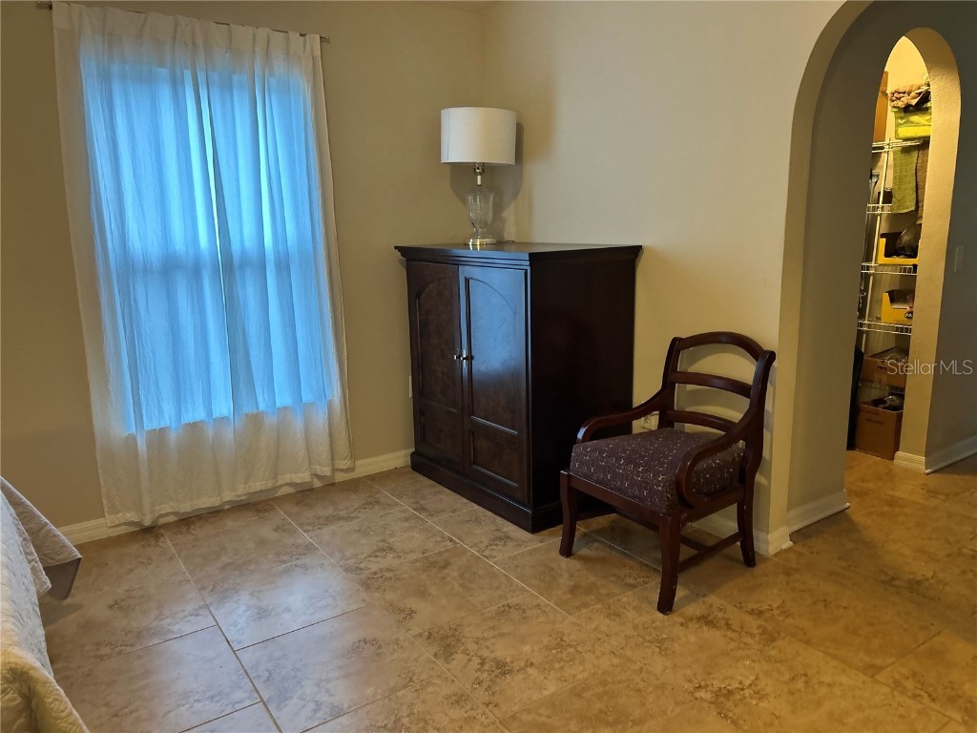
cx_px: 488
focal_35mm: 26
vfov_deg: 53.1
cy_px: 366
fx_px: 734
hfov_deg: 67.3
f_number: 1.5
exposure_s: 1/60
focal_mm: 5.7
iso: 200
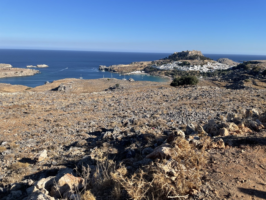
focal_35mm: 26
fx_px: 200
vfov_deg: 53.1
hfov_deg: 67.3
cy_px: 100
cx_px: 133
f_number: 1.6
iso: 32
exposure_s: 1/3401
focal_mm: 4.2
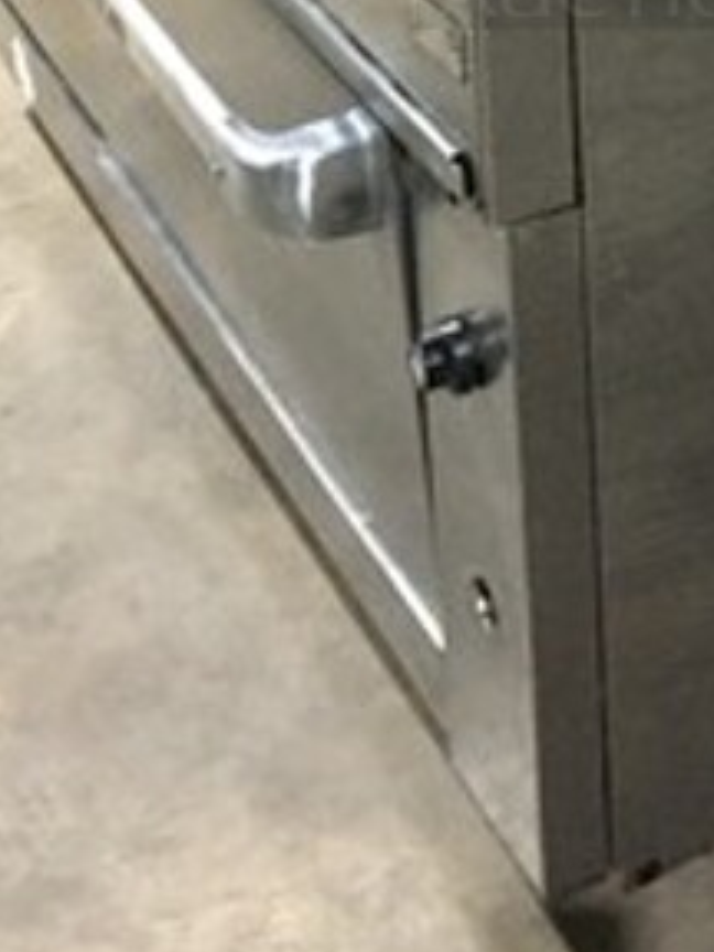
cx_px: 787
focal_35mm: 82
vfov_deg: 22.3
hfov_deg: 17.4
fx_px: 2255
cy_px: -144
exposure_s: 1/4
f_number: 2.2
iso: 100
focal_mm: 4.15
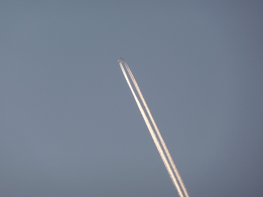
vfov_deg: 5.0
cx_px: 132
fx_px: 2279
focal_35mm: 300
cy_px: 98
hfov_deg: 6.6
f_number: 4.9
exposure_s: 1/125
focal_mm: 49.2
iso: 160
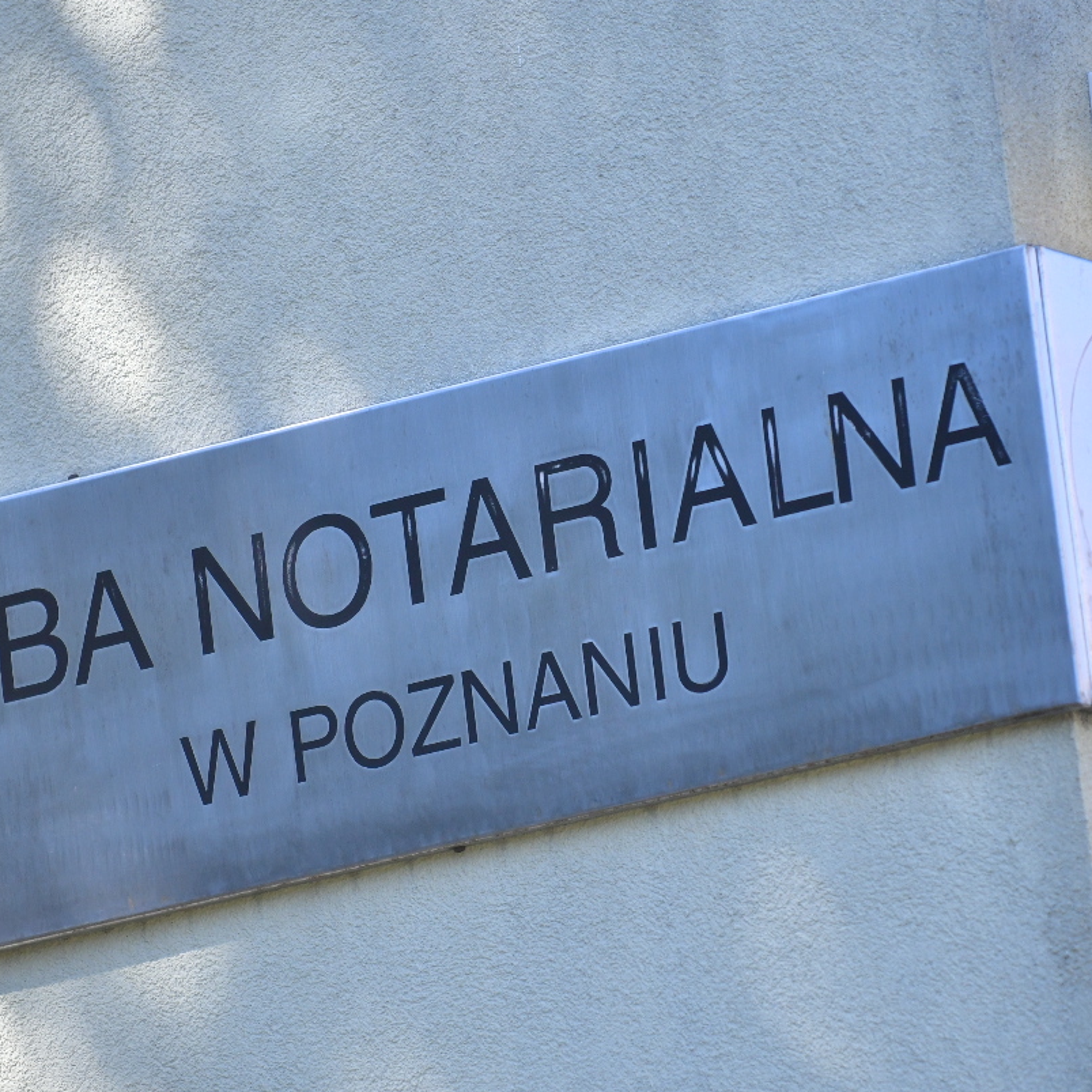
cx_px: 632
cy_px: 605
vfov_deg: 5.1
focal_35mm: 343
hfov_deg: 5.1
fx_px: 12242
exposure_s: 1/2500
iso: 560
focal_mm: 200
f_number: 2.8
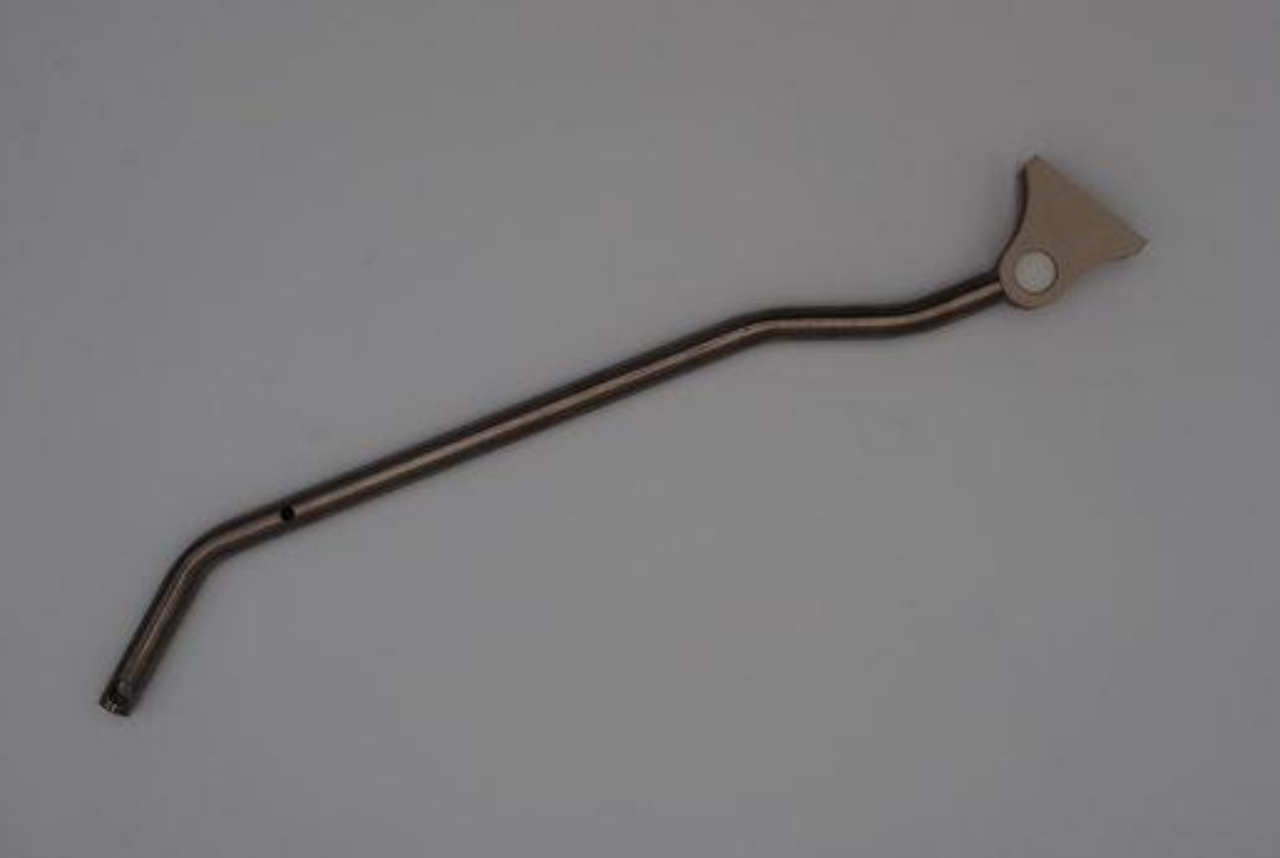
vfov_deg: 26.6
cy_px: 429
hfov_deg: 38.8
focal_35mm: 51
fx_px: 1816
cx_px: 640
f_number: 7.1
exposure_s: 1/200
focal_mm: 34
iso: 100
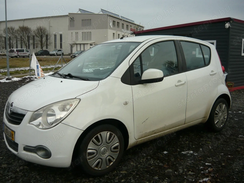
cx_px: 122
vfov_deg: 42.9
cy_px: 92
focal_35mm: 33
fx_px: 233
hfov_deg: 55.4
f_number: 2.8
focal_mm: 5.5
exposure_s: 1/500
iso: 100
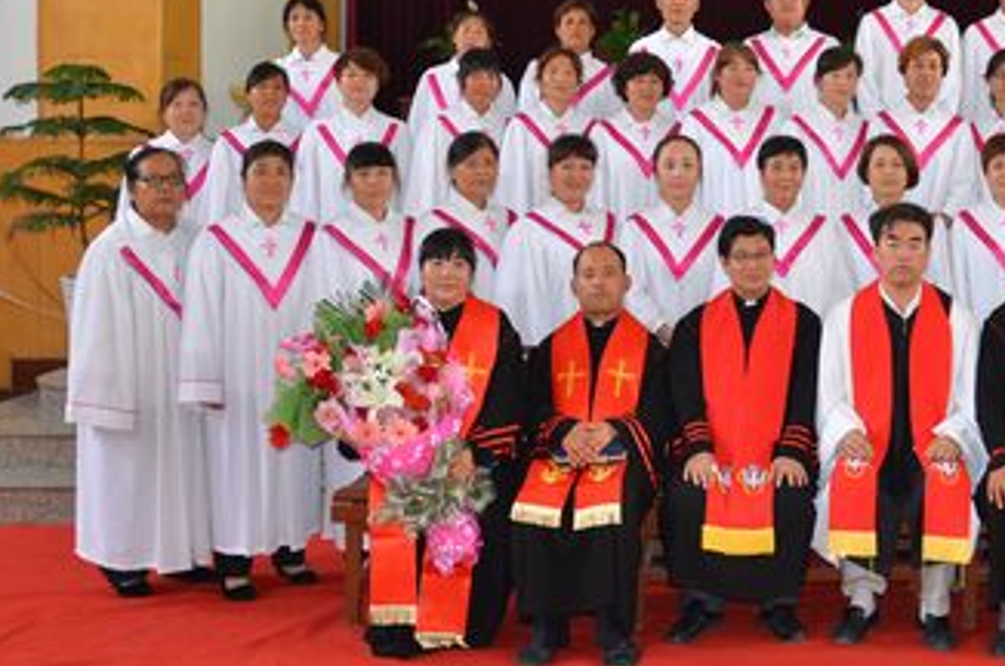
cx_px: 885
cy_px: 122
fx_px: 1614
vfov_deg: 22.9
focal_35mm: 58
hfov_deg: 33.0
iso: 640
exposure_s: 1/60
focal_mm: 21
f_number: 3.8
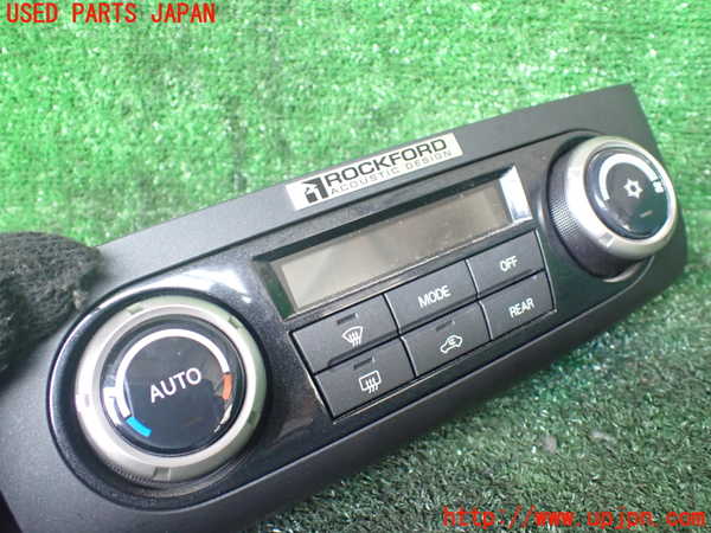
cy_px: 266
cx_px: 356
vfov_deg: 46.8
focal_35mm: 30
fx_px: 616
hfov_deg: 60.0
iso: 1000
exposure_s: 1/30
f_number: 2.3
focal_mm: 5.4
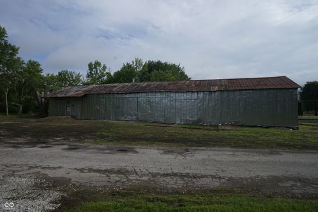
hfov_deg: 73.8
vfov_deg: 53.1
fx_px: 212
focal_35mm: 24
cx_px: 159
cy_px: 106
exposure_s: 1/200
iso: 100
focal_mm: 16
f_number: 11
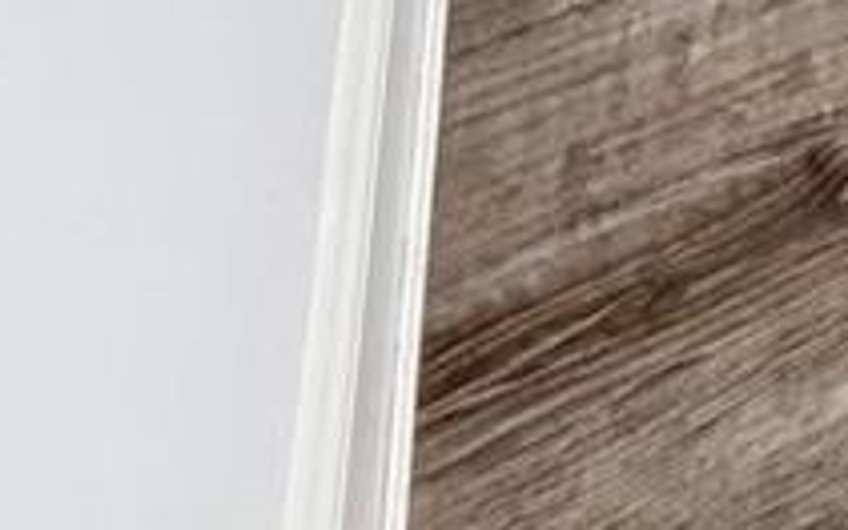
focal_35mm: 108
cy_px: -1747
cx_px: 2130
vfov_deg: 7.4
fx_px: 2497
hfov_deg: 13.3
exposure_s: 1/120
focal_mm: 2.22
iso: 100
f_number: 2.2
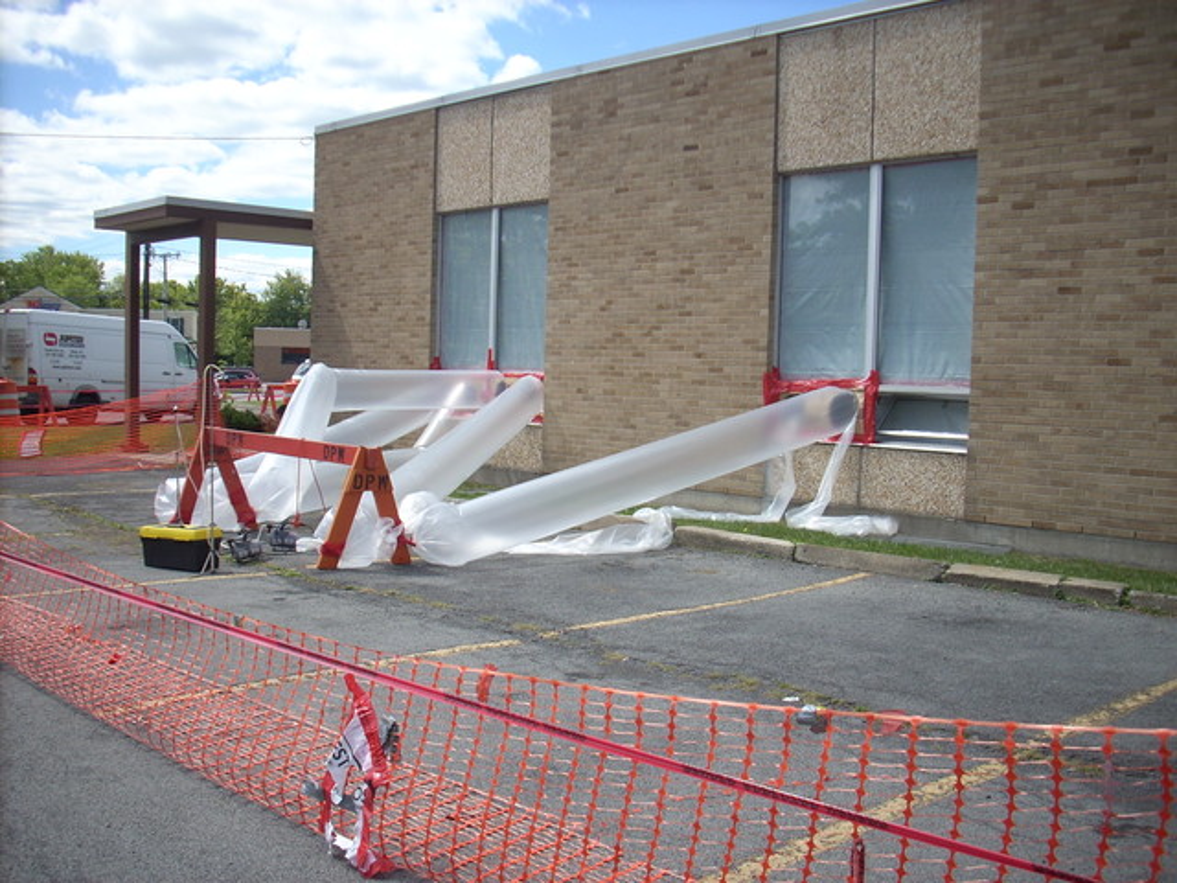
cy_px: 442
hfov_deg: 50.1
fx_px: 1258
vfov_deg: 38.7
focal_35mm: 37
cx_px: 588
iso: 64
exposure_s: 1/201
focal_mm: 6.2
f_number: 5.6
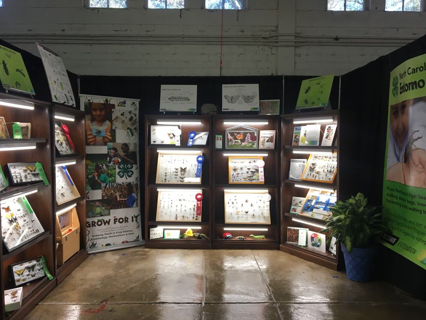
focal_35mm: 29
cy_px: 160
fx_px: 357
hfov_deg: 61.7
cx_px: 213
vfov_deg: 48.2
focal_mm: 4.15
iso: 25
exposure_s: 1/30
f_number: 2.2
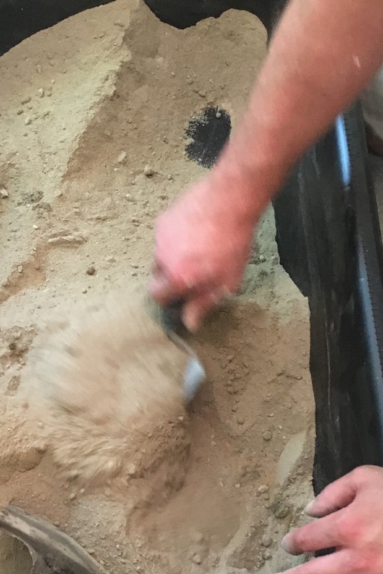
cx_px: 86
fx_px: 829
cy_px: 405
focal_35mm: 52
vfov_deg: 37.6
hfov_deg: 25.6
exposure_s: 1/15
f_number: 2.2
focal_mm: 4.15
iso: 250
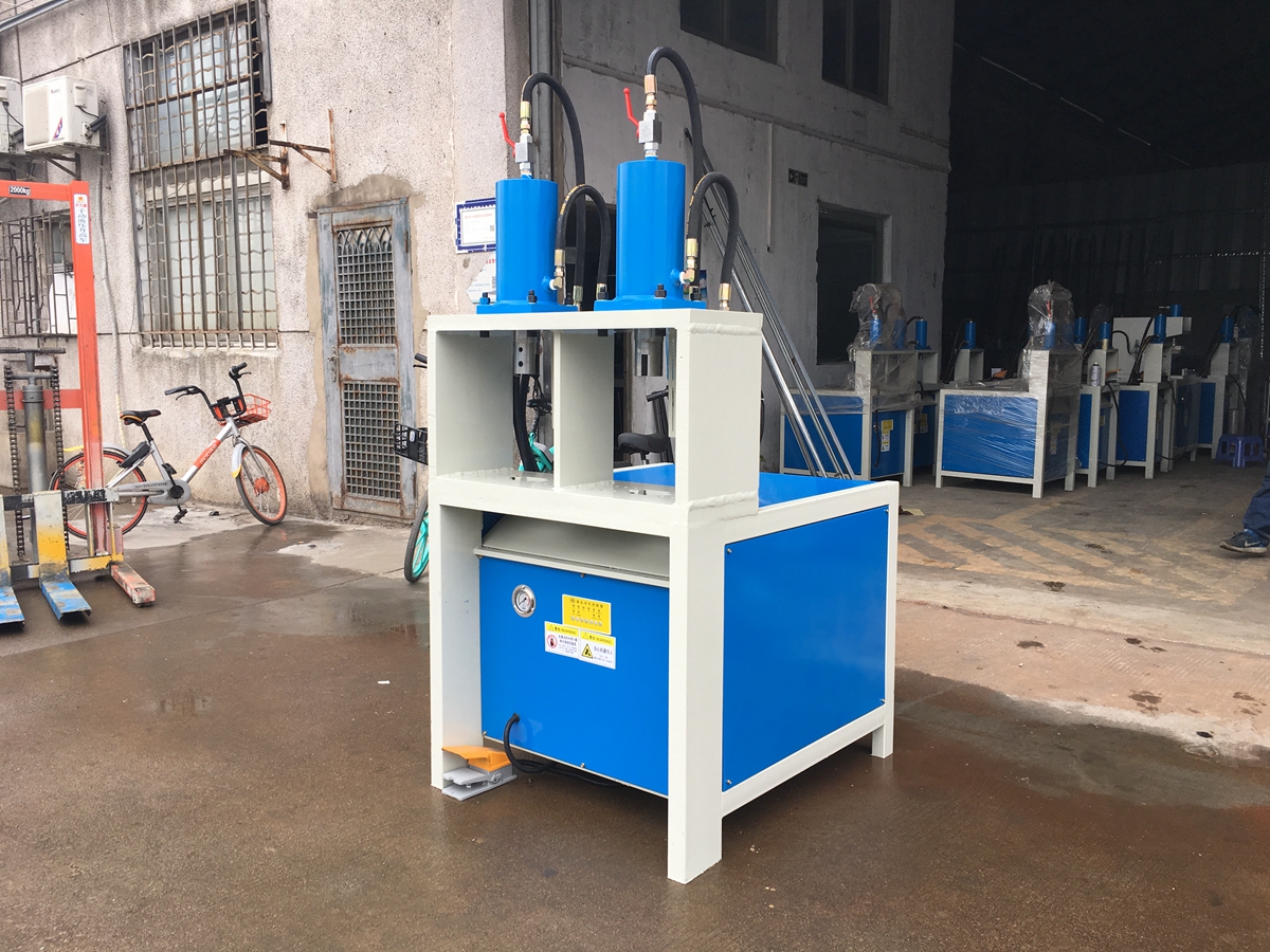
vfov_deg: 48.2
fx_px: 1064
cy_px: 476
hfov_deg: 61.7
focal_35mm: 29
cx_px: 635
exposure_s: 1/225
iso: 25
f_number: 2.2
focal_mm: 4.15
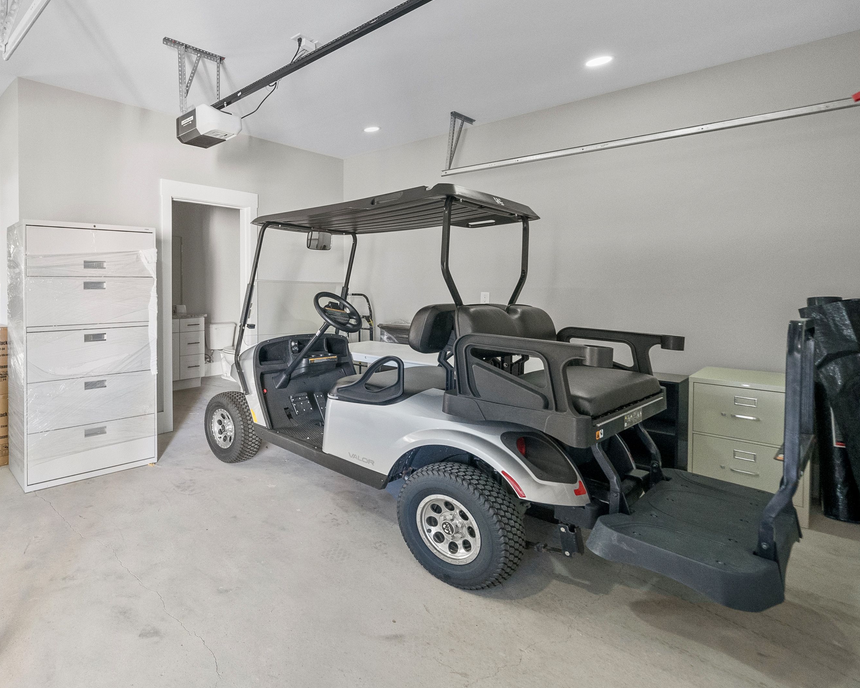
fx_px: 458
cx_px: 218
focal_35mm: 18
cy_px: 286
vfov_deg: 73.2
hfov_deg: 79.9
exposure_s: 1/4
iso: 3200
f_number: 7.1
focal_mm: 12
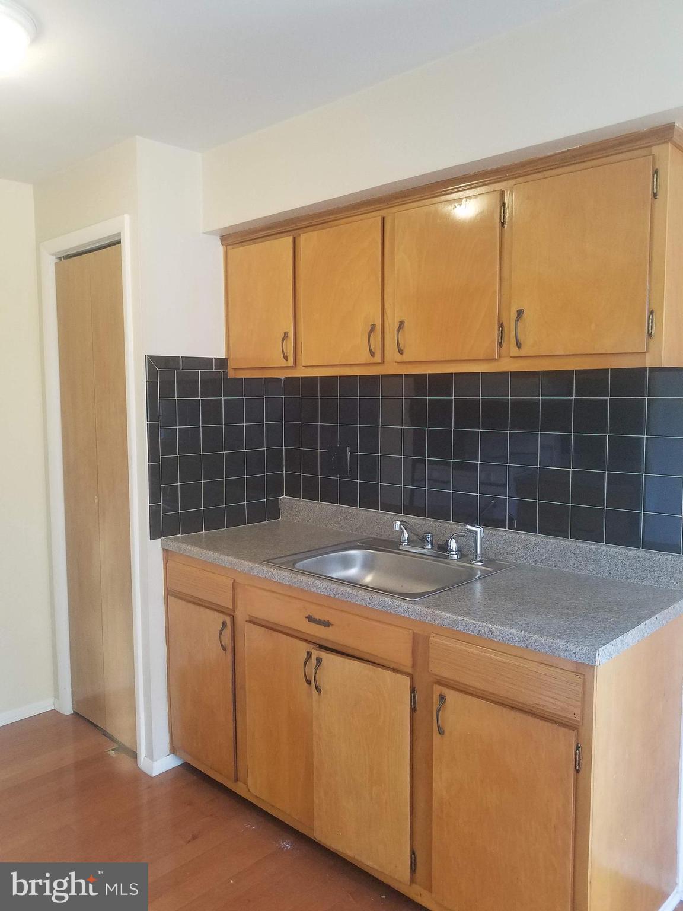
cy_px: 456
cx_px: 342
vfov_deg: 67.3
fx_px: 684
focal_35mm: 26
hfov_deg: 53.1
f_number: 1.7
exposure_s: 1/24
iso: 160
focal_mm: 4.2
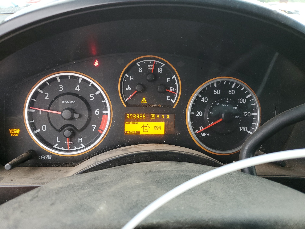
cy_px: 114
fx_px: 229
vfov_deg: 53.1
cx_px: 152
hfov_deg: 67.3
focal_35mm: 26
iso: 93
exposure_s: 1/60.2
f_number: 1.5
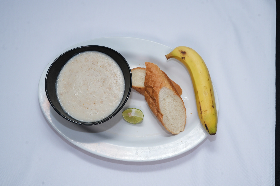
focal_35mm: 50
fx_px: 389
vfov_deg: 27.0
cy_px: 93
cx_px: 140
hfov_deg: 39.6
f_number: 7.1
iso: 320
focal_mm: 50
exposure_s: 1/100
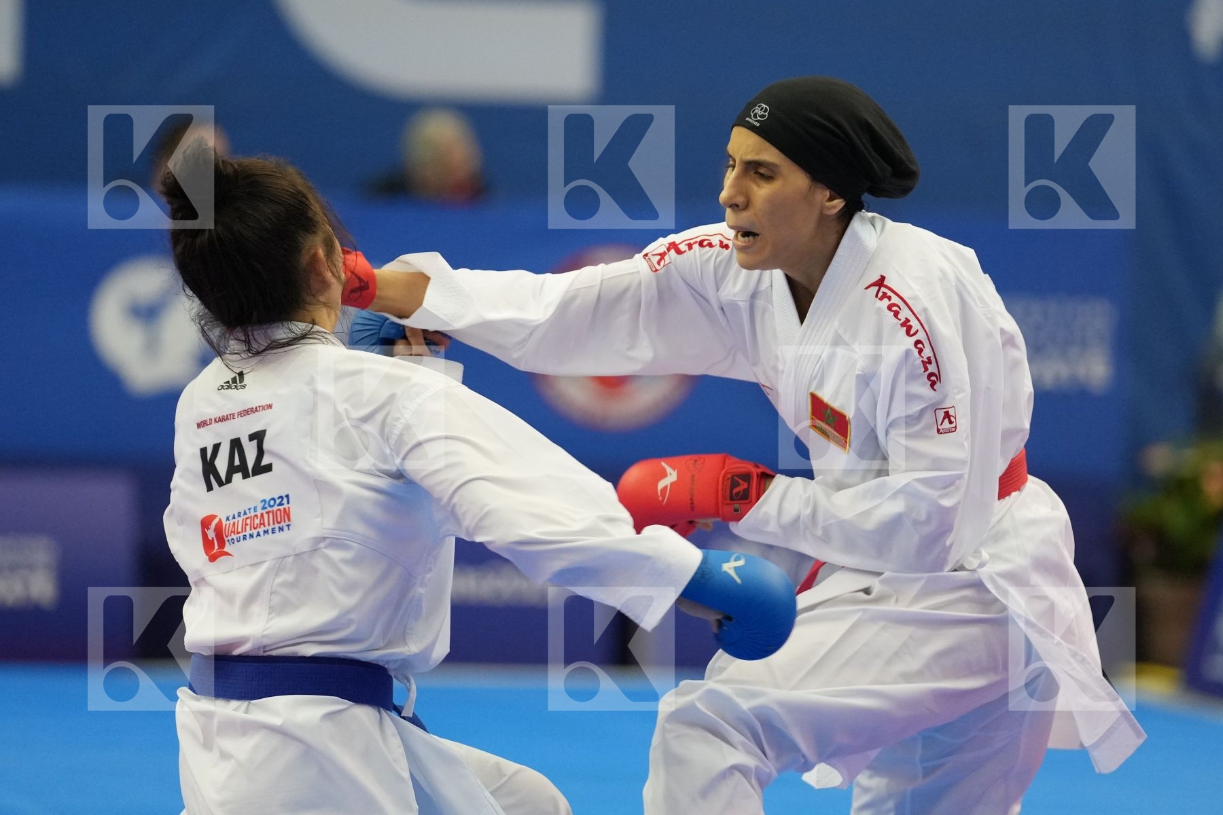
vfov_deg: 7.3
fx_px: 6420
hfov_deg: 10.9
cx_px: 612
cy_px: 408
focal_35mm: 189
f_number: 2.8
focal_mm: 189
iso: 2500
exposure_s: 1/1000
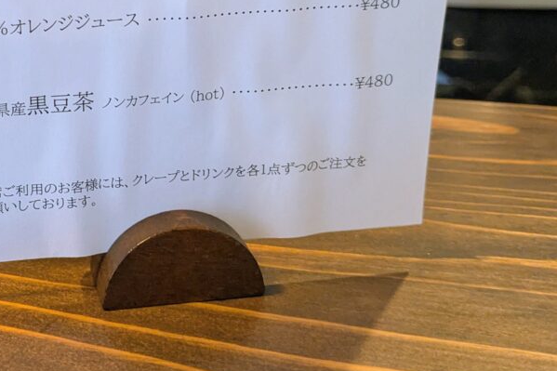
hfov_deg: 32.3
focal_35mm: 60
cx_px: 98
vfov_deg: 22.4
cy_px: 84
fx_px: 928
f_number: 1.73
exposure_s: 1/120
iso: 687
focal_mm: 4.38
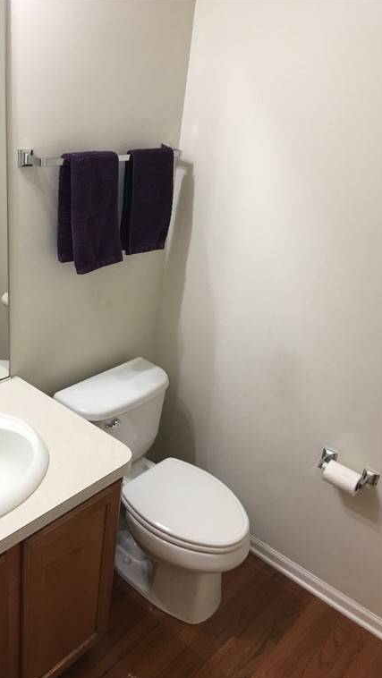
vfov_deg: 61.0
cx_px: 156
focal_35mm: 32
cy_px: 340
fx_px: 576
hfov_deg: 36.6
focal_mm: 4.15
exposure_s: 1/15
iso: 40
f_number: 2.2
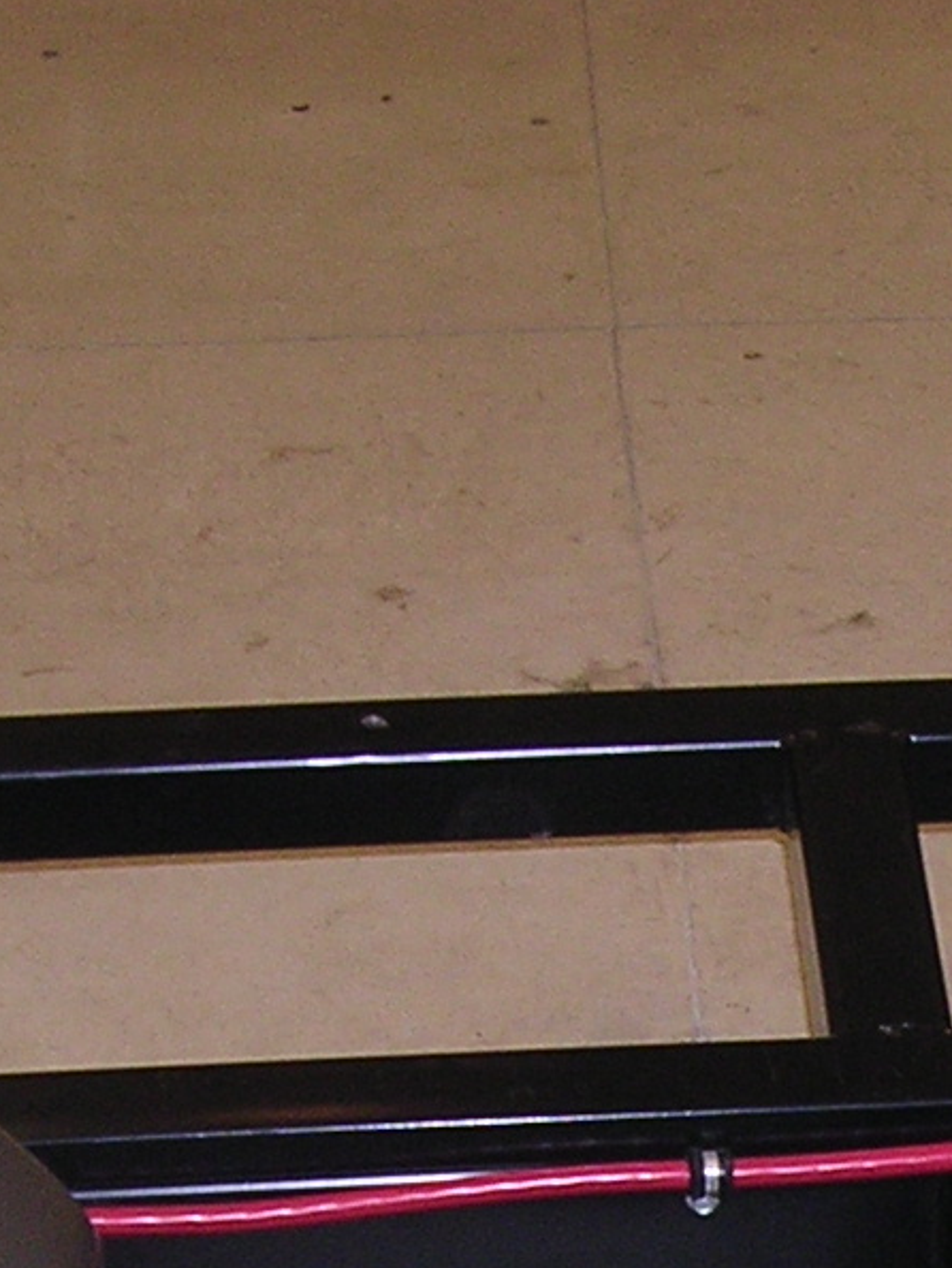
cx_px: 1012
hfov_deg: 11.2
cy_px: 1513
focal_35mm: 131
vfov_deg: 14.6
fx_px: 4800
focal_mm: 5.8
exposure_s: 1/60.1
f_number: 2.8
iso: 141
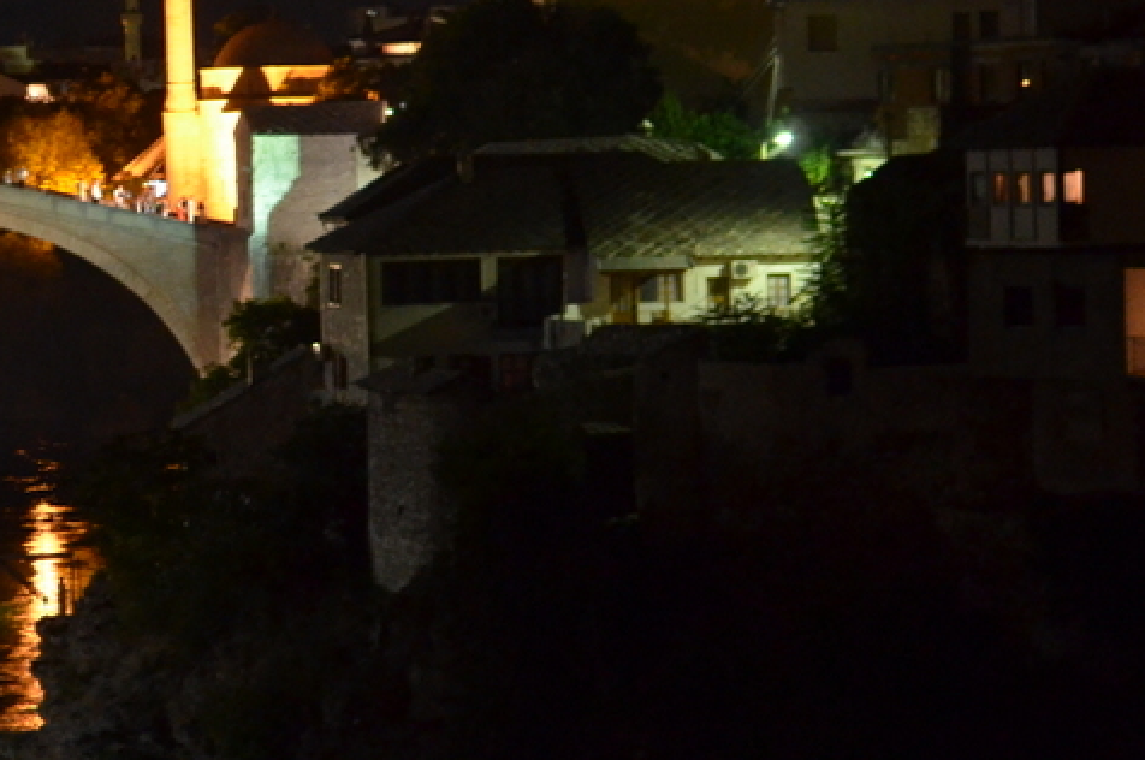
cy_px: 412
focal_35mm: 132
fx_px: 4201
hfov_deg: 15.3
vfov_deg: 10.3
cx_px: 51
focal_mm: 35
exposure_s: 1/10
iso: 2000
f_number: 2.8
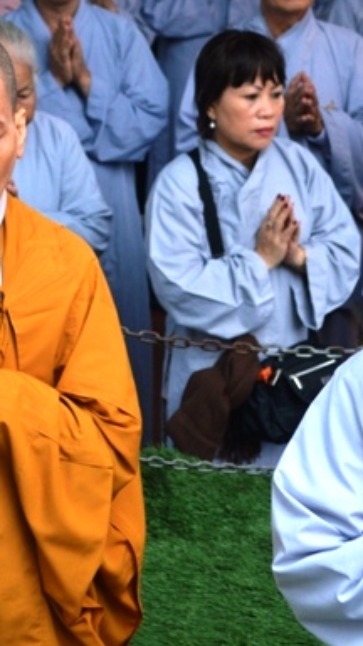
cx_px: 188
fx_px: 1882
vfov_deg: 19.5
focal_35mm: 110
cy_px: 347
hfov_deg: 11.0
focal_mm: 42
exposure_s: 1/40
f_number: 5.3
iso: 400
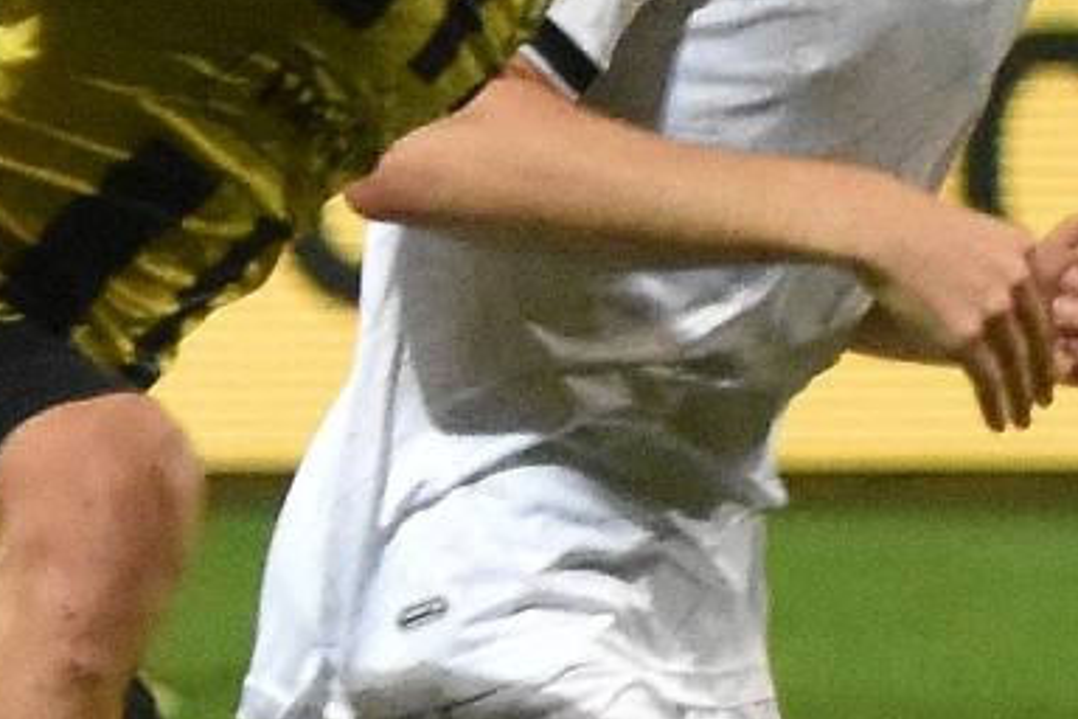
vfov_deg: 1.7
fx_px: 23609
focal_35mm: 789
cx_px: -244
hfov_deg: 2.6
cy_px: 567
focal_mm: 105
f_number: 2.8
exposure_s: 1/640
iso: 2500
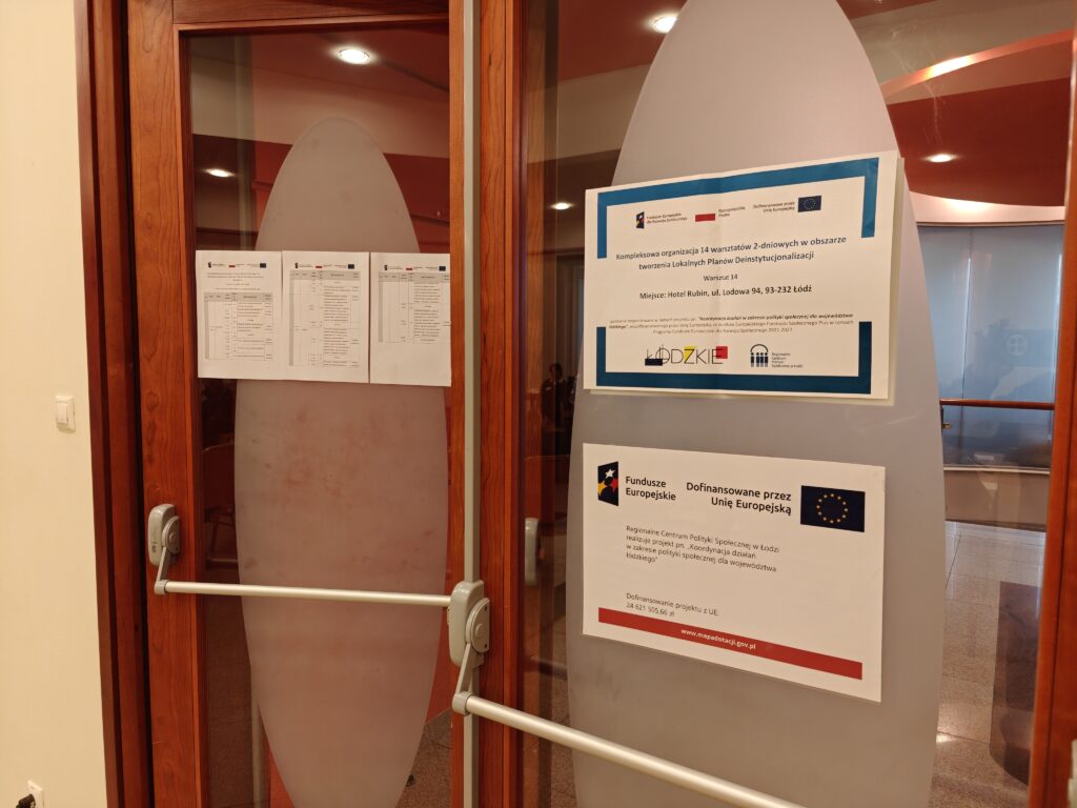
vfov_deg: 58.9
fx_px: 716
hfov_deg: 73.9
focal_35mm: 23
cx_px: 538
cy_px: 404
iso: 500
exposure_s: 1/100
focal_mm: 6.06
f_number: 1.6
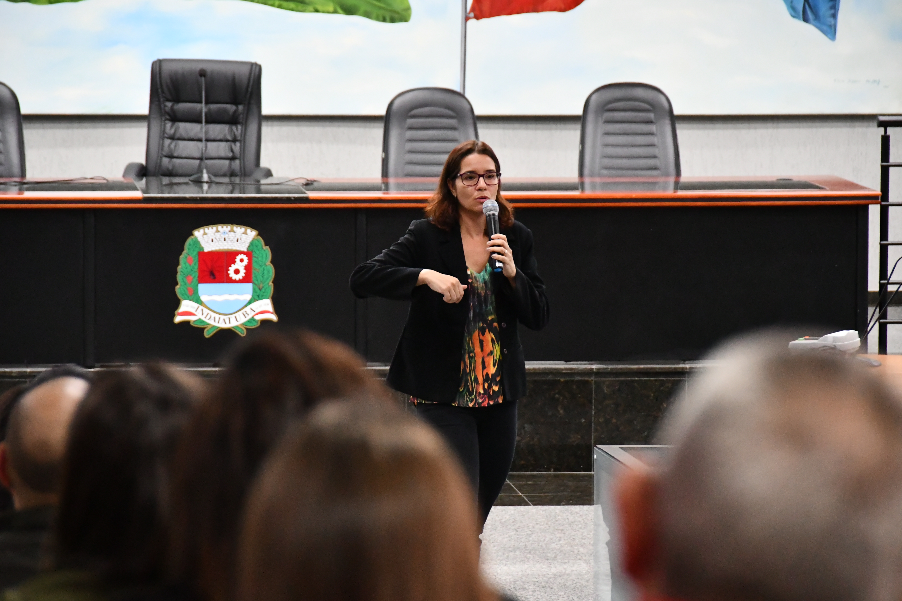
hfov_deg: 9.1
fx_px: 5637
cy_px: 300
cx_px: 451
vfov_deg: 6.1
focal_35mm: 225
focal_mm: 150
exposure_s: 1/125
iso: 6400
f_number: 5.6
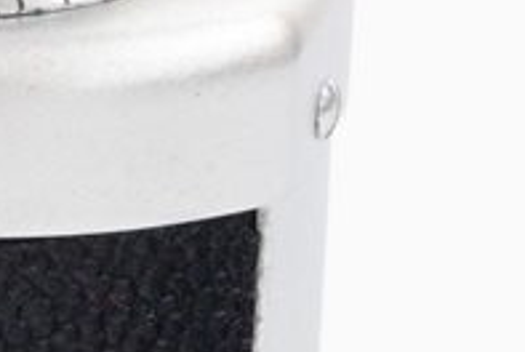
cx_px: -930
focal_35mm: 456
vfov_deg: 3.0
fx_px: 6660
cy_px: 395
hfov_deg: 4.4
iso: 6400
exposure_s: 1/13
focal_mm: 50
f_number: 18
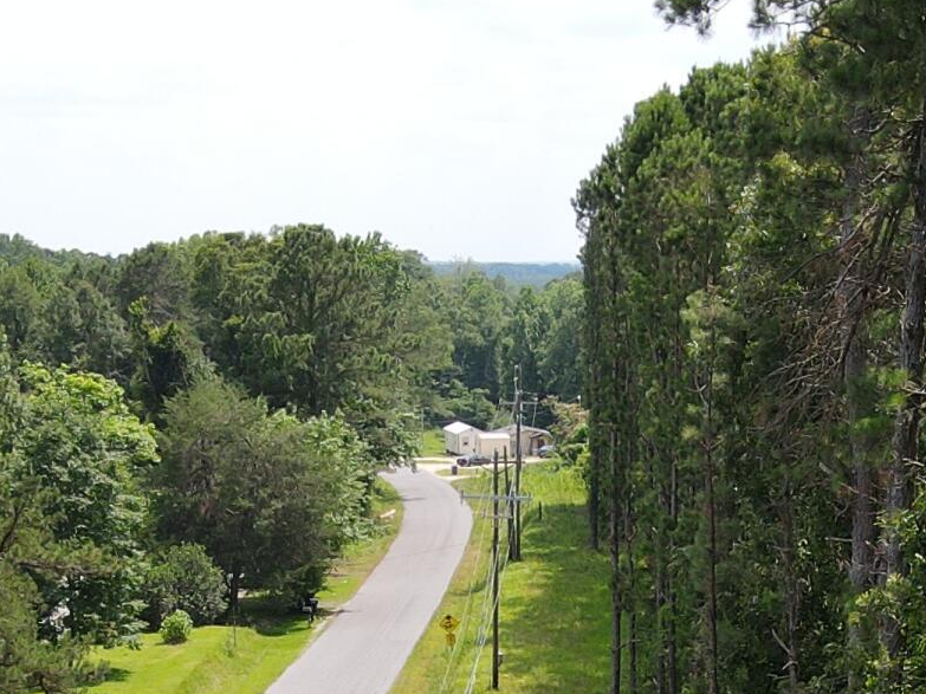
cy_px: 939
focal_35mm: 92
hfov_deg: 21.3
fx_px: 2461
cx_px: 598
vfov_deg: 15.2
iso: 100
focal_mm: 4.5
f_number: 2.8
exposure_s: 1/400
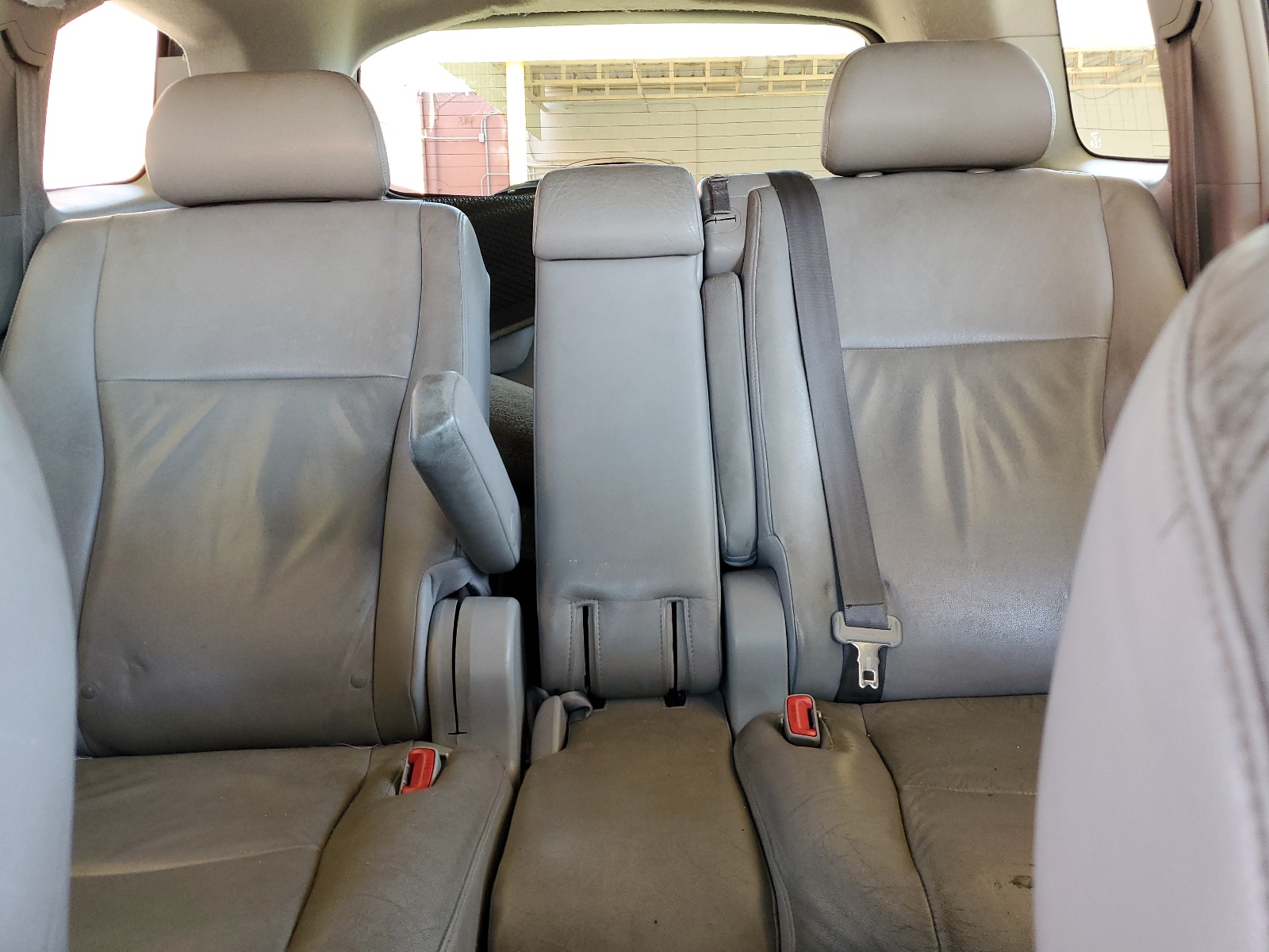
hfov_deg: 67.3
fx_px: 953
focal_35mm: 26
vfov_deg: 53.1
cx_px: 634
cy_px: 476
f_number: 1.5
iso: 148
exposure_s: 1/60.2
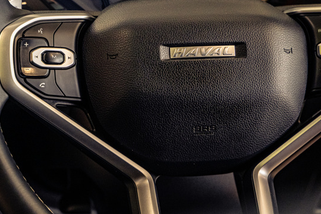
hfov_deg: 14.4
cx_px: 202
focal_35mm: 142
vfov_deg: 9.6
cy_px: 50
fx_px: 1266
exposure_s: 1/125
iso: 1600
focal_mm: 75
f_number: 3.5
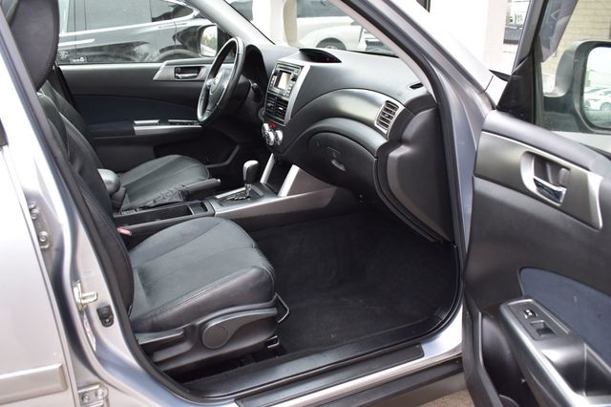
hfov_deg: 59.5
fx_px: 534
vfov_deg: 41.7
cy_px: 204
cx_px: 306
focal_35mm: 32
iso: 640
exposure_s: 1/15
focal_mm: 21
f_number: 6.3
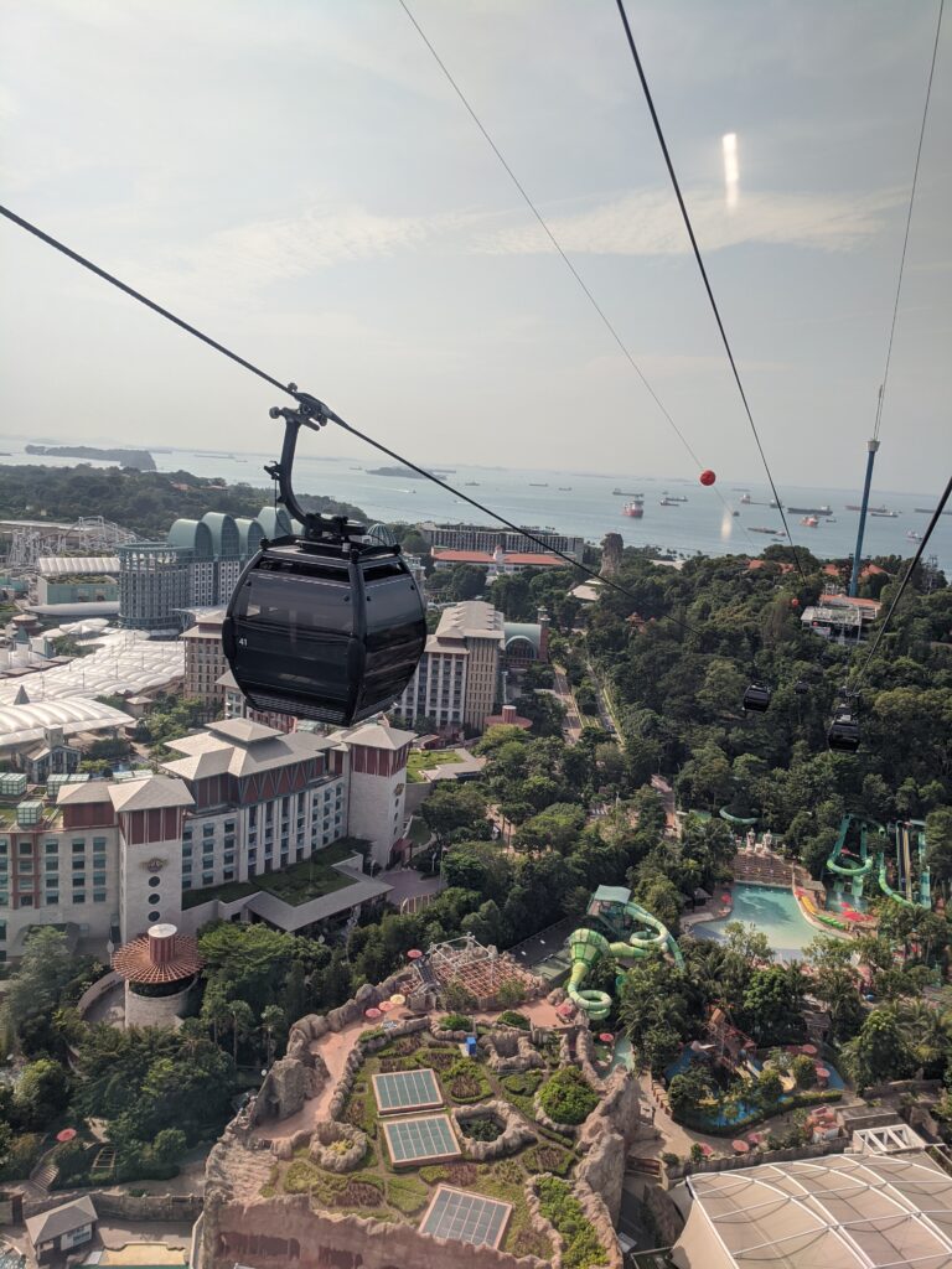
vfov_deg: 67.3
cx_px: 476
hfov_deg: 53.1
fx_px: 953
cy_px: 634
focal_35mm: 26
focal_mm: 4.67
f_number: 2
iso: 49
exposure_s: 1/655
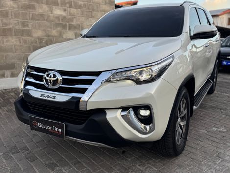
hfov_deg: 71.5
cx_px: 115
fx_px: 160
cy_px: 86
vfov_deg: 56.9
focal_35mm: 24
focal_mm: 6.76
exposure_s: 1/567
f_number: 1.78
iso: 80
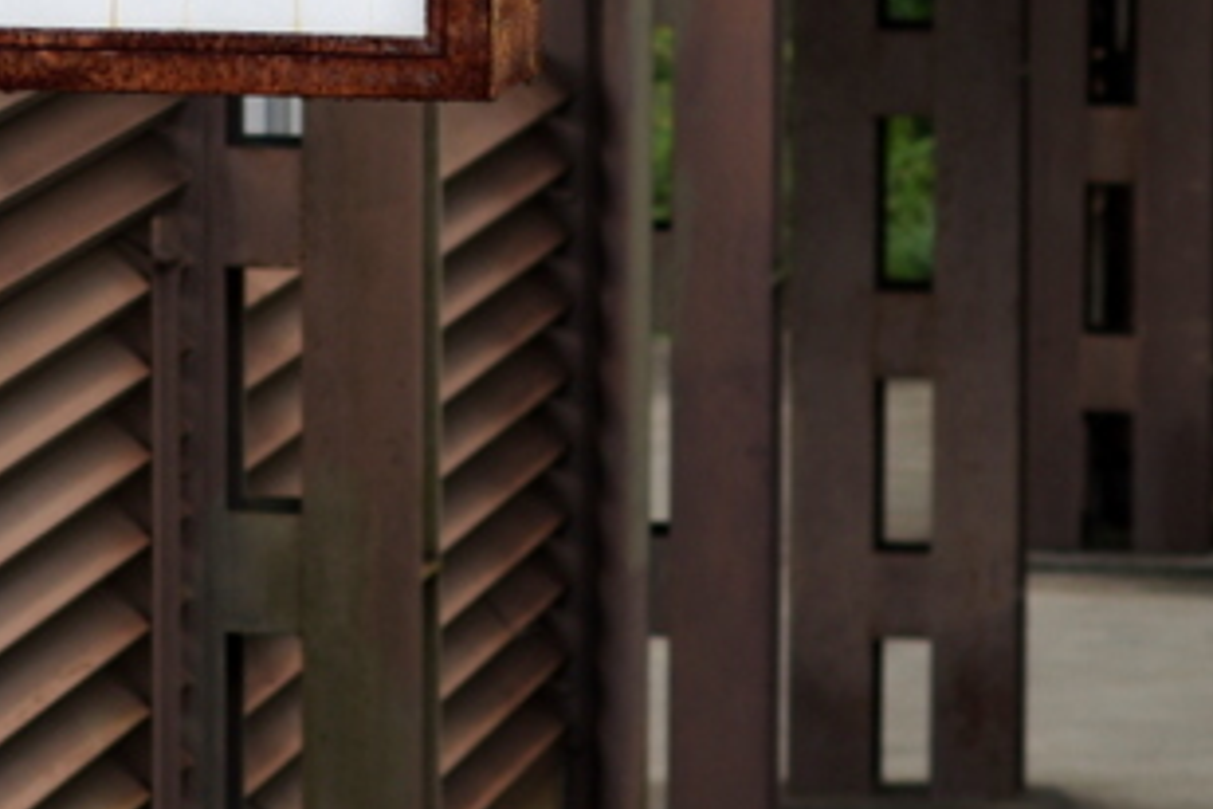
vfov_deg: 3.9
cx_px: 20
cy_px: -479
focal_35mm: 347
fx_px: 11691
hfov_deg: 5.9
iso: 100
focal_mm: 70
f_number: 4
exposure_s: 1/400
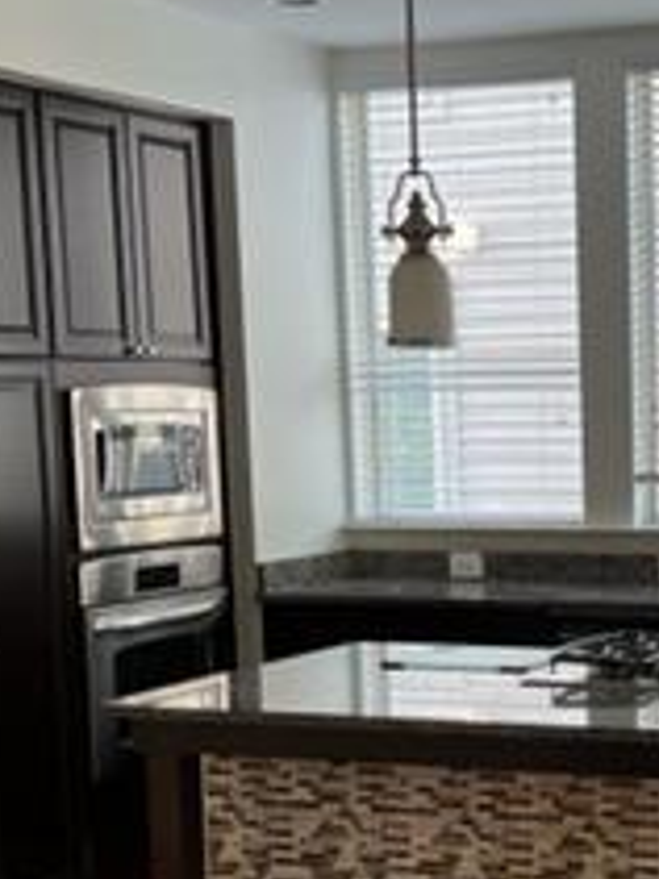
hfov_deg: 18.1
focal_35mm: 79
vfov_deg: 24.4
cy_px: 692
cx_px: 701
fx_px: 2007
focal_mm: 5.7
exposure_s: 1/120
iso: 80
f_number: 1.5
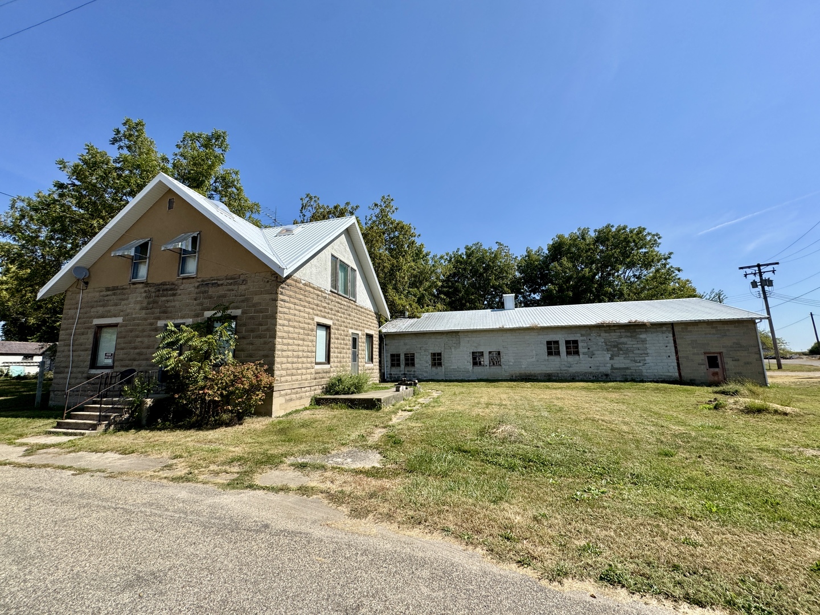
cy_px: 308
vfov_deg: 85.7
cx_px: 410
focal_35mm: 14
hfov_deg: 102.1
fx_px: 332
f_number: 2.2
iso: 40
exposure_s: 1/1832
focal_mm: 2.22
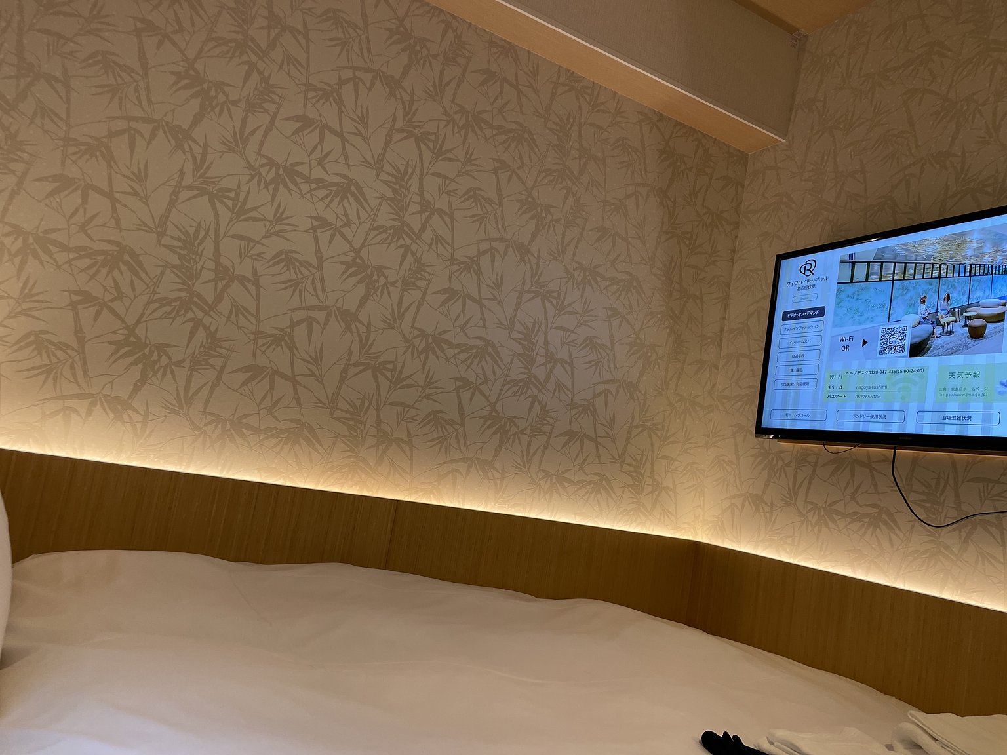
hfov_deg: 67.3
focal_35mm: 26
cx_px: 504
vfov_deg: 53.1
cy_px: 378
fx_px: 756
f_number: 1.6
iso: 64
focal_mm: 4.2
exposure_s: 1/60
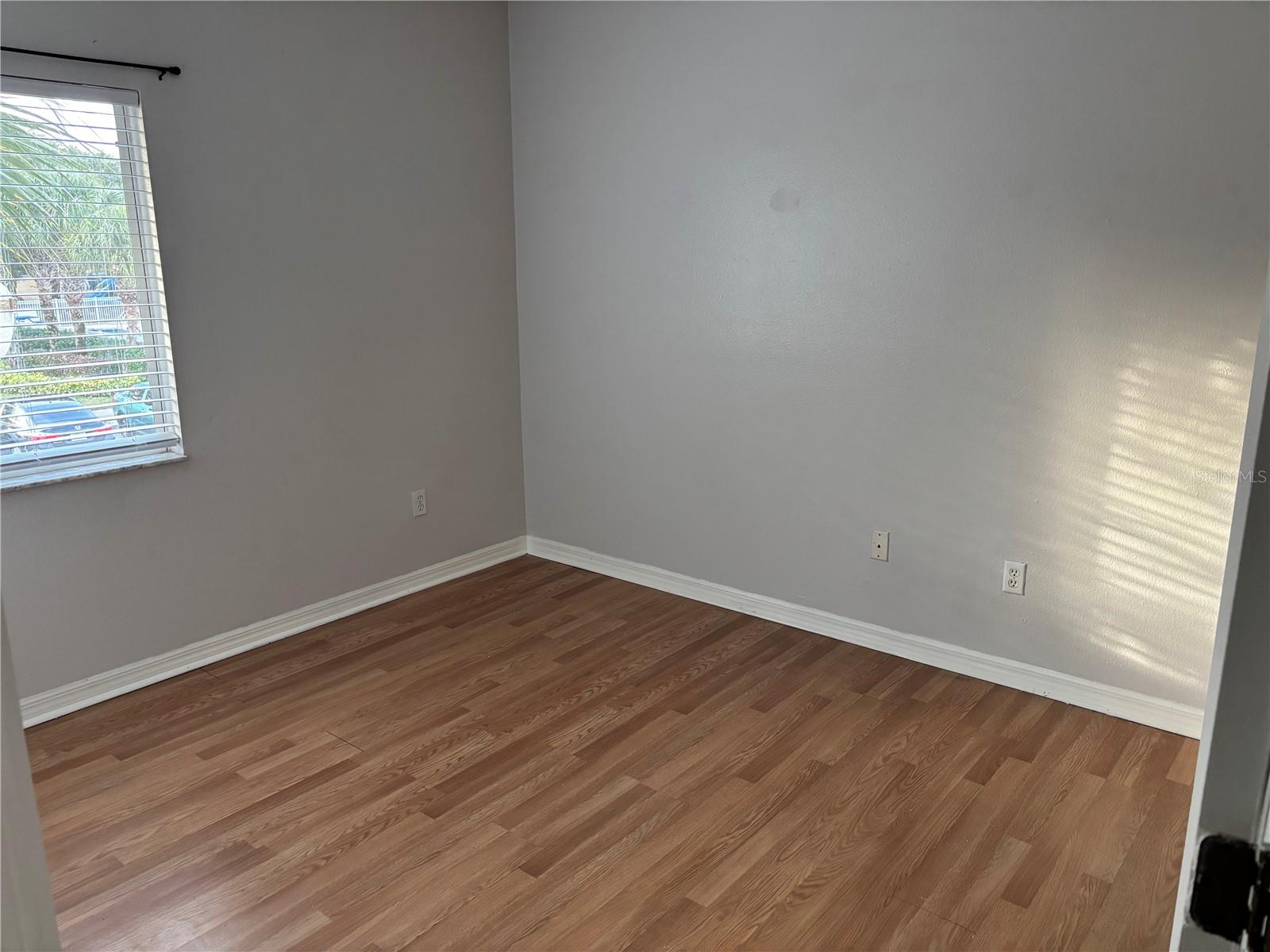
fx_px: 954
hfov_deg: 67.3
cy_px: 476
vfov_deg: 53.1
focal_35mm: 26
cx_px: 635
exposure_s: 1/60
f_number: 1.6
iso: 250
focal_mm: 5.96
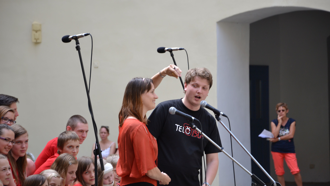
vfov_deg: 7.3
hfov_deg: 13.0
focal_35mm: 166
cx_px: 165
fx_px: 1448
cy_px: 102
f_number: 5.6
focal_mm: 105
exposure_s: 1/125
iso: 180
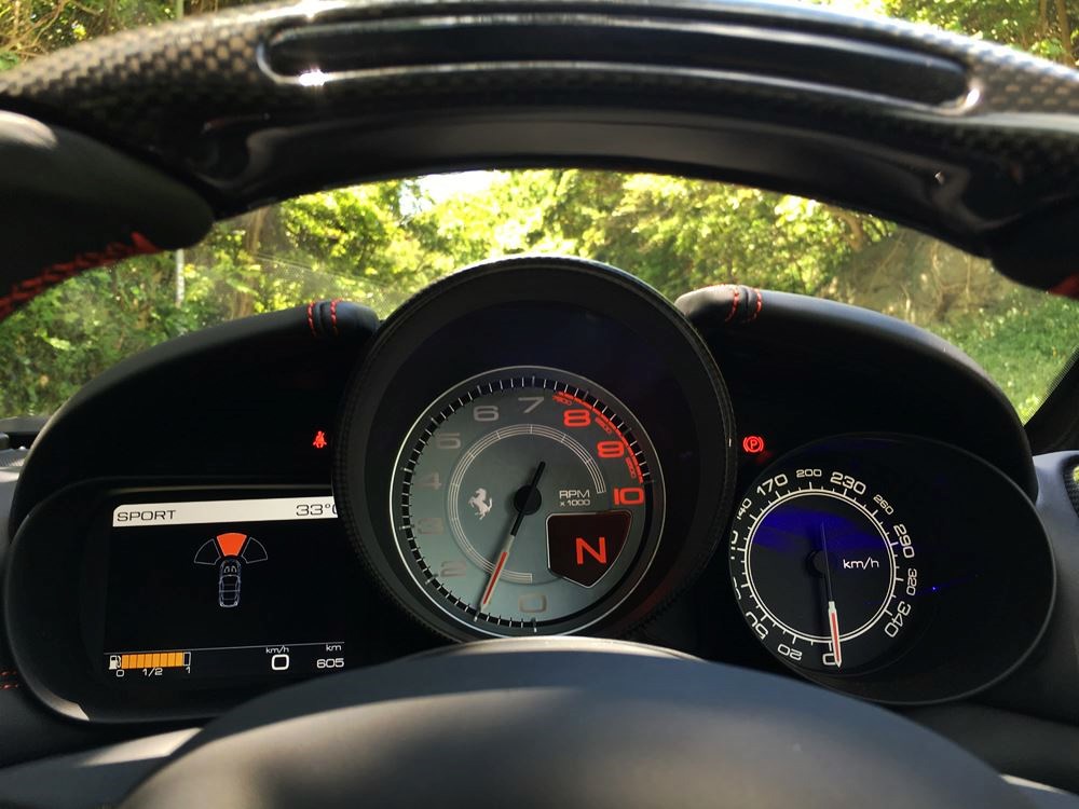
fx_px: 904
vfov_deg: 48.2
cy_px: 404
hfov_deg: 61.7
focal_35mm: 29
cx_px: 540
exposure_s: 1/50
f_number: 2.2
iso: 25
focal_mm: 4.15
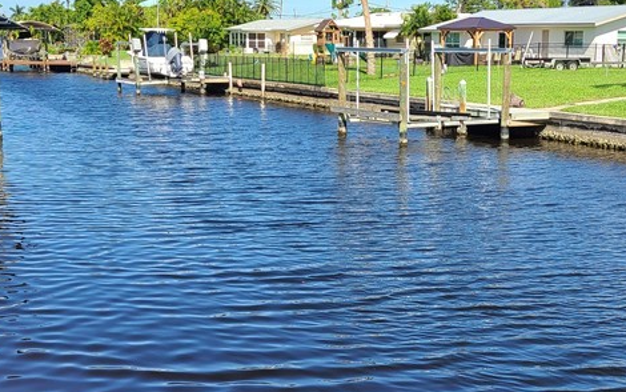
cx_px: 408
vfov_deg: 21.6
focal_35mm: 60
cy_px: 252
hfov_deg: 33.7
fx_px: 1024
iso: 40
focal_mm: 5.4
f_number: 1.8
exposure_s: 1/1601
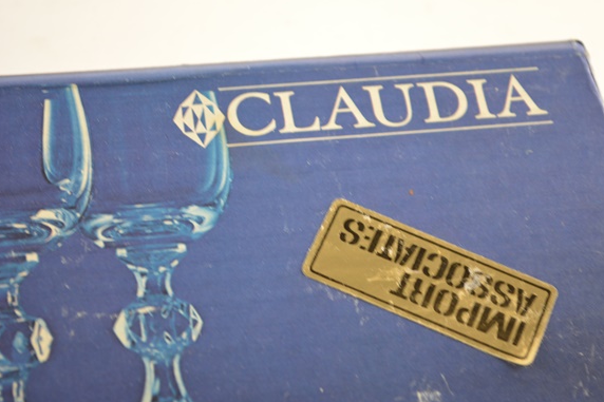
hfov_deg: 23.5
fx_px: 1451
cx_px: 309
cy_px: 192
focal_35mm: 87
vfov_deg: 15.8
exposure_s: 1/50
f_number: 5.6
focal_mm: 55
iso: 800
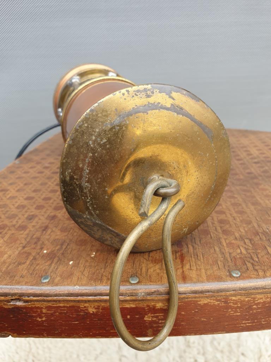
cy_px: 181
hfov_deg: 53.1
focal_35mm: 26
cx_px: 136
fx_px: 271
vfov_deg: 67.3
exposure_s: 1/60
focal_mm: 4.3
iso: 64
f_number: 2.4
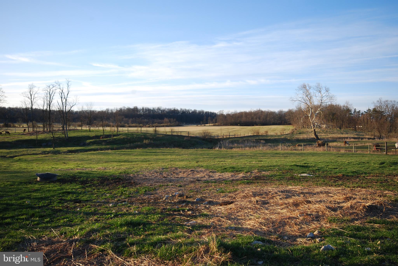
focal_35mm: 30
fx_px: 332
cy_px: 133
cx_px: 199
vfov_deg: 43.7
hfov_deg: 61.9
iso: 200
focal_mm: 20
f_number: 9
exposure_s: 1/100
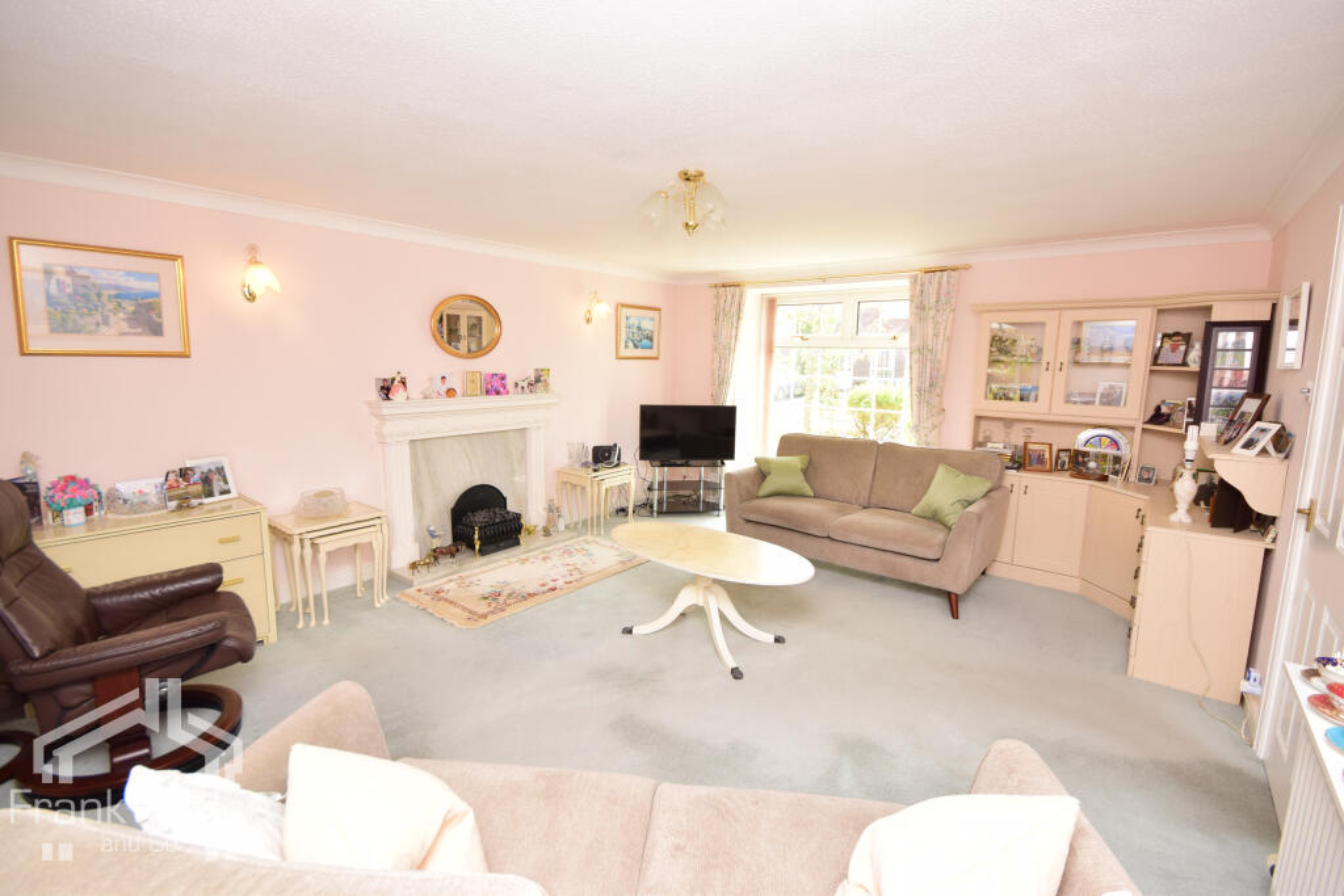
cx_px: 672
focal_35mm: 15
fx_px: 560
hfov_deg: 100.4
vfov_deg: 77.3
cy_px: 448
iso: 400
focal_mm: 10
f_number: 9
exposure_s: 1/60
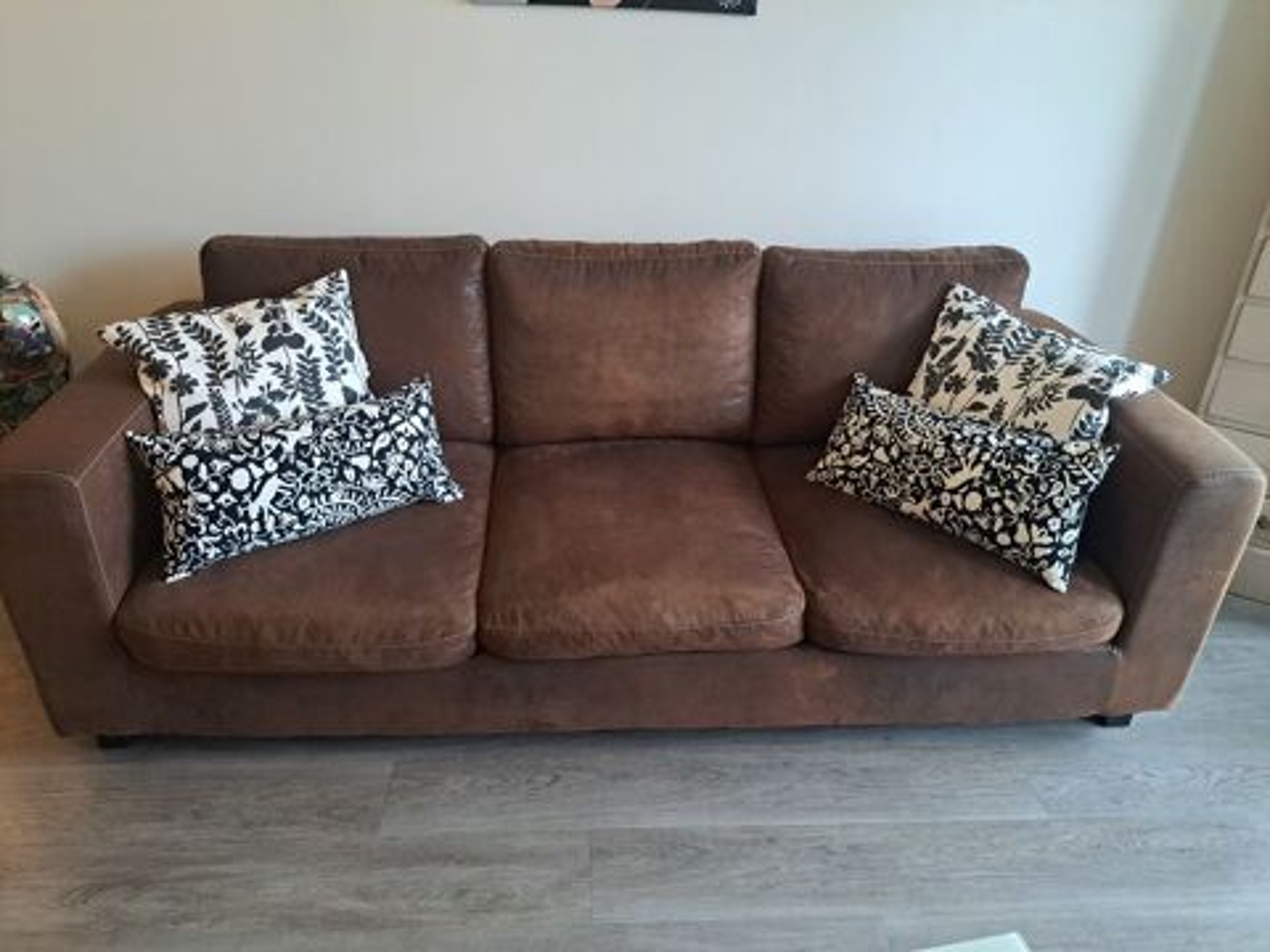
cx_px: 635
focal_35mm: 24
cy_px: 476
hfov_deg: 71.6
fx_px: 881
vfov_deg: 56.8
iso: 320
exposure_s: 1/50
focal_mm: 5.23
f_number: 1.8
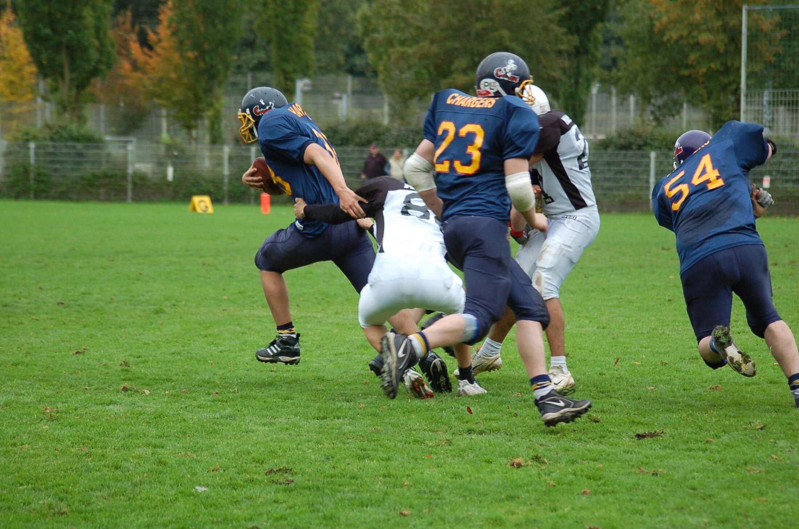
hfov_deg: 12.5
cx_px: 400
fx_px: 3655
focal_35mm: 165
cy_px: 264
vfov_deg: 8.3
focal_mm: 110
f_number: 4.2
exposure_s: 1/500
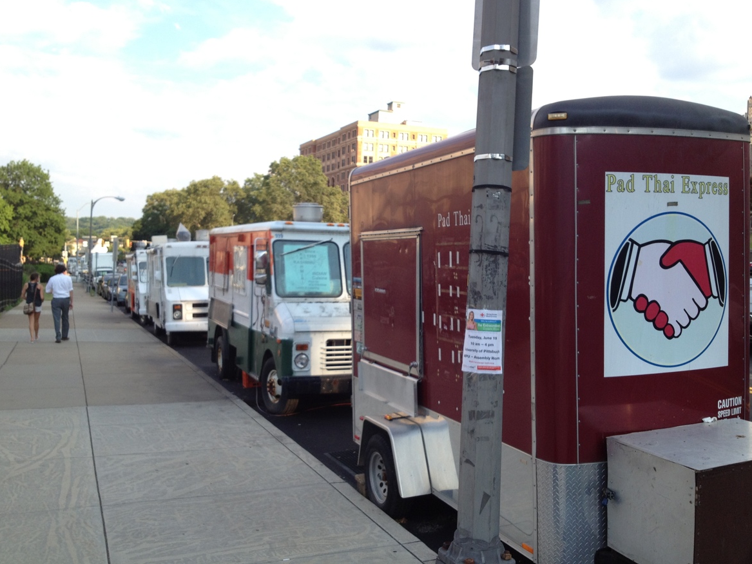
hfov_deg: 51.4
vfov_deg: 39.6
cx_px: 375
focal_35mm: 36
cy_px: 277
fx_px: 782
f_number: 2.4
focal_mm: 4.28
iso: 64
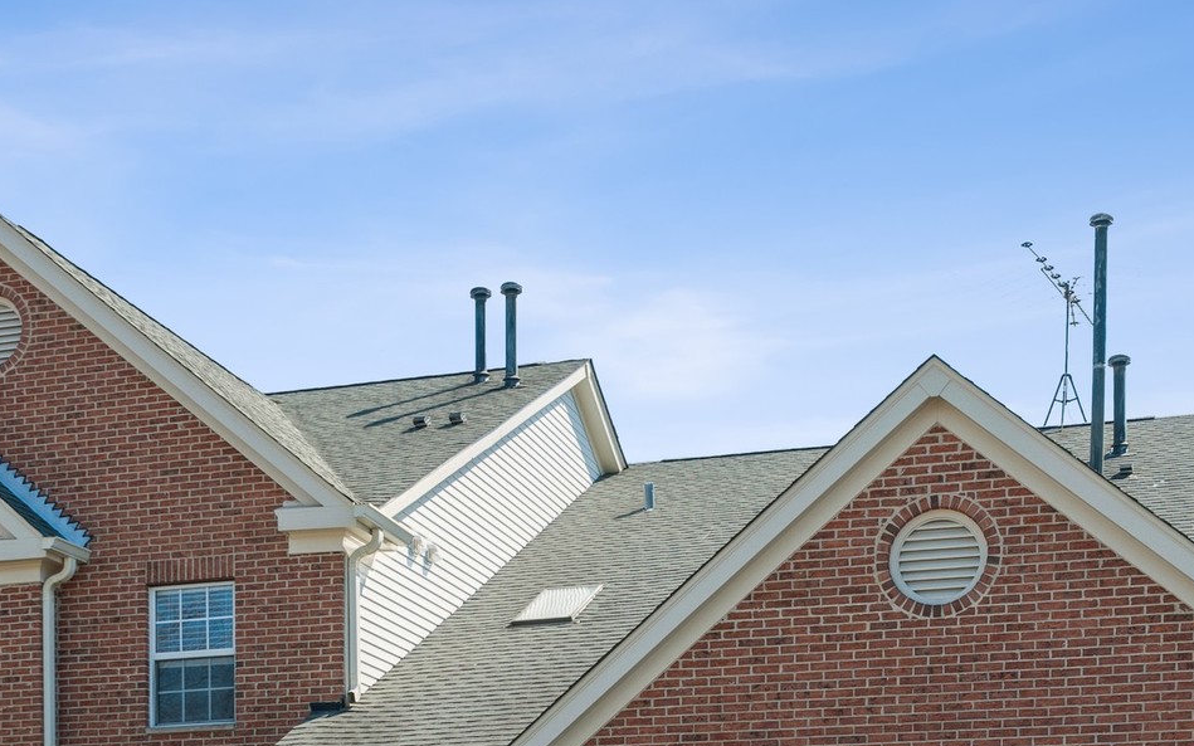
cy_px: 637
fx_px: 1985
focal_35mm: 61
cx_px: 513
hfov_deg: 33.4
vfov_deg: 20.9
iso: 200
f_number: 8
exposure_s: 1/250
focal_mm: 35
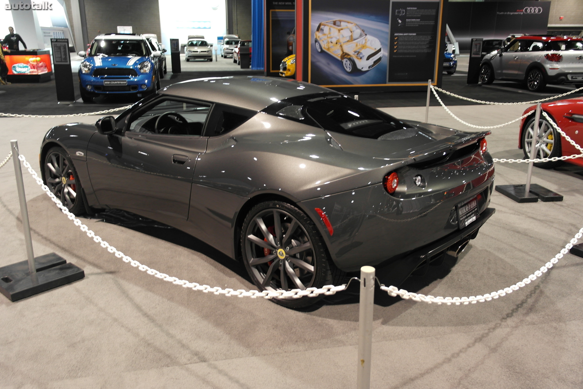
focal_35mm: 30
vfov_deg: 43.6
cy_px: 194
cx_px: 292
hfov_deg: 61.9
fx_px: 486
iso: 400
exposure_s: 1/20
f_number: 3.5
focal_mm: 20
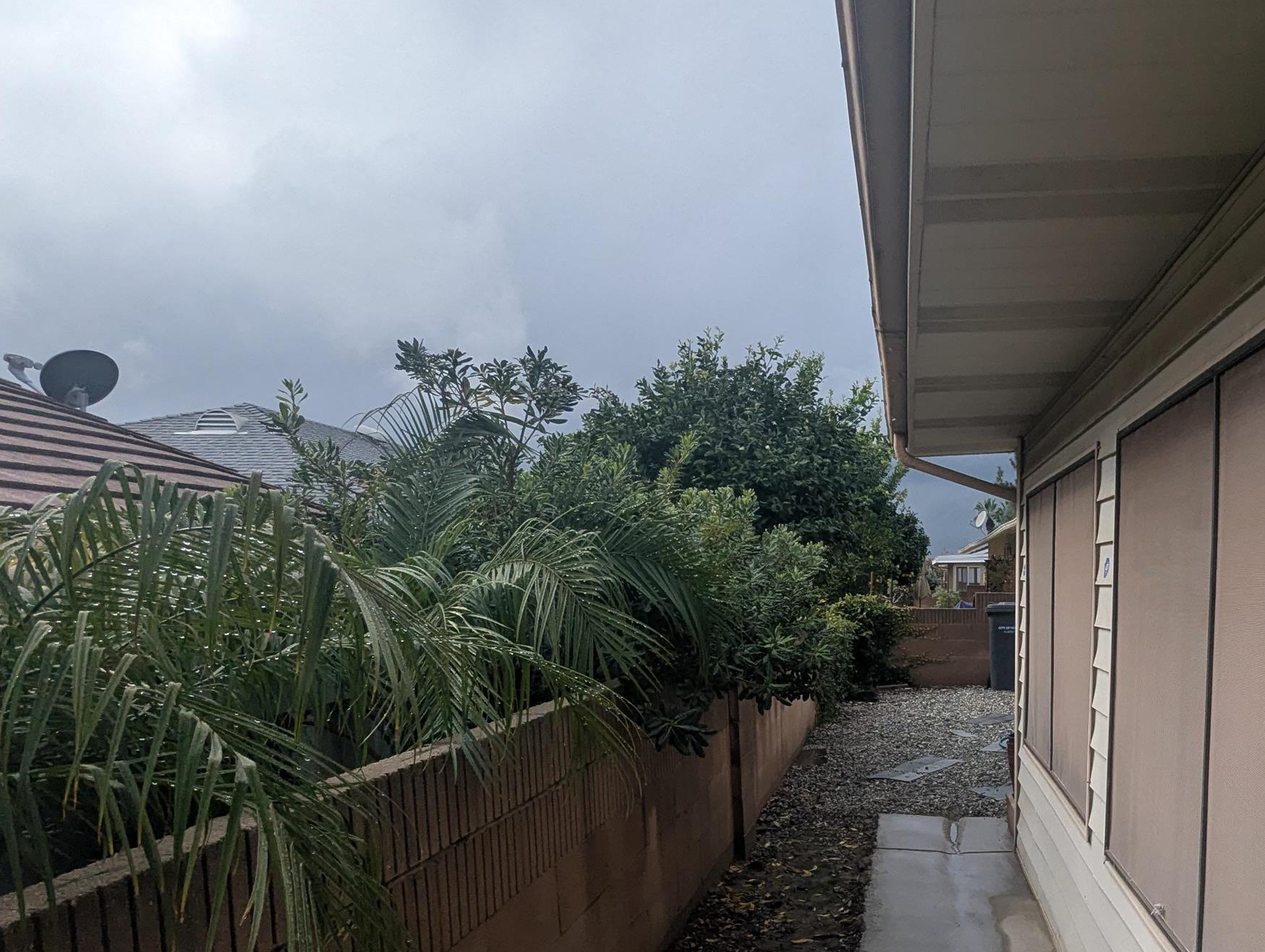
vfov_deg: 48.7
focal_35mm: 28
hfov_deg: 59.8
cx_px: 956
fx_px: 1025
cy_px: 661
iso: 55
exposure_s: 1/2203
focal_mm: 2.35
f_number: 2.2
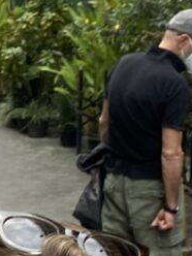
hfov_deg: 11.5
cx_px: -87
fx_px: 917
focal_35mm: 124
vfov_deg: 15.9
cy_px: 171
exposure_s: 1/50
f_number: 2.2
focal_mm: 2.71
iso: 64
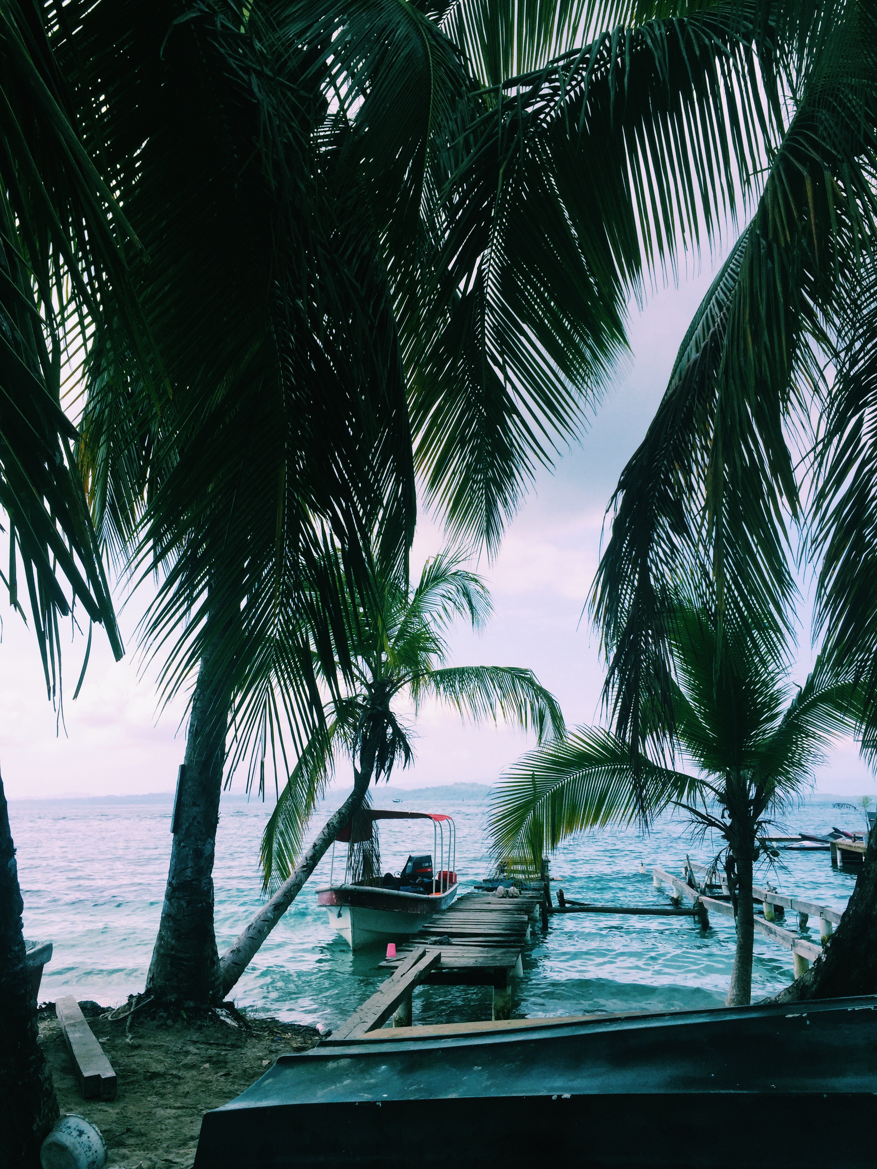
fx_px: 980
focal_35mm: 29
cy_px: 584
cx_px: 438
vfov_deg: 61.7
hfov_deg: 48.2
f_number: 2.2
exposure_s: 1/1130
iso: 32
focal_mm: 4.15
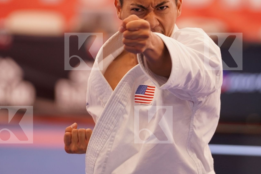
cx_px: 153
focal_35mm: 409
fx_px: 2965
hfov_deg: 5.0
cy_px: 51
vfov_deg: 3.4
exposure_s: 1/400
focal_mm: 192
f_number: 2.8
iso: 1000
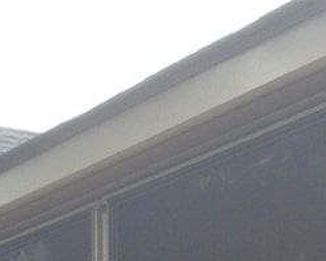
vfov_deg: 8.0
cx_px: 458
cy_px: 503
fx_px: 1795
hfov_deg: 10.1
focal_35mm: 186
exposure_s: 1/60
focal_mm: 4.28
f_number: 2.4
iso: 64
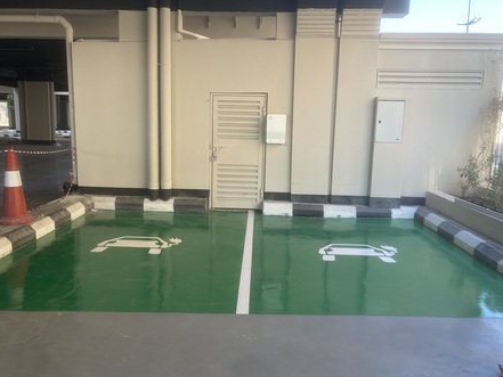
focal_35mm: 29
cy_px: 193
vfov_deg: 48.2
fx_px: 422
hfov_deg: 61.6
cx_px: 246
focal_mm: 3.99
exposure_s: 1/121
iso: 20
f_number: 1.8
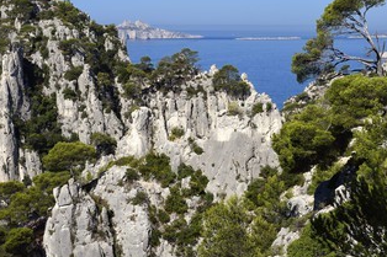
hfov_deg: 24.5
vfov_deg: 16.4
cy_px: 127
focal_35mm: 83
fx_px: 892
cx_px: 164
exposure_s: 1/250
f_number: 14
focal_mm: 62
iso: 200
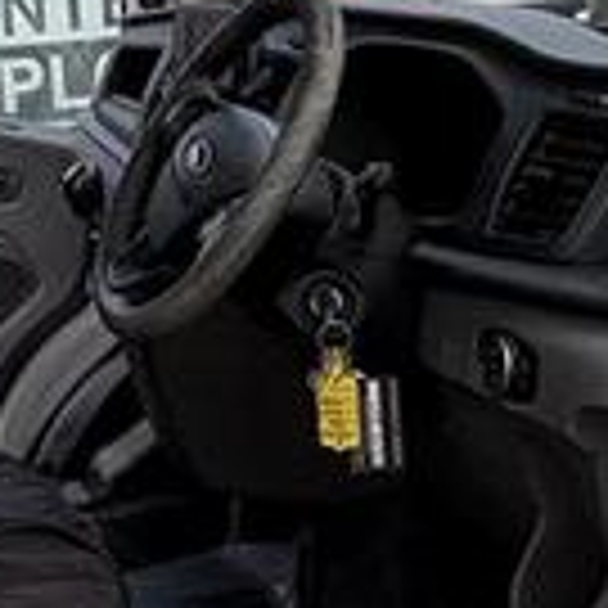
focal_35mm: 82
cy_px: 302
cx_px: 5
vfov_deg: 21.1
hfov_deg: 20.5
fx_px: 1629
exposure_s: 1/99
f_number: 2.2
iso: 40
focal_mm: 2.22
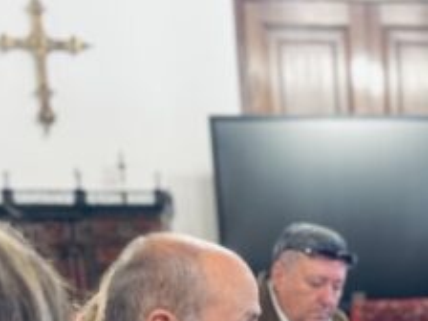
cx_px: 543
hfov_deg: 20.3
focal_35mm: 89
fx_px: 1100
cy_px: 504
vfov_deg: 15.2
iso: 250
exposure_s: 1/50
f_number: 1.6
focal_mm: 5.1
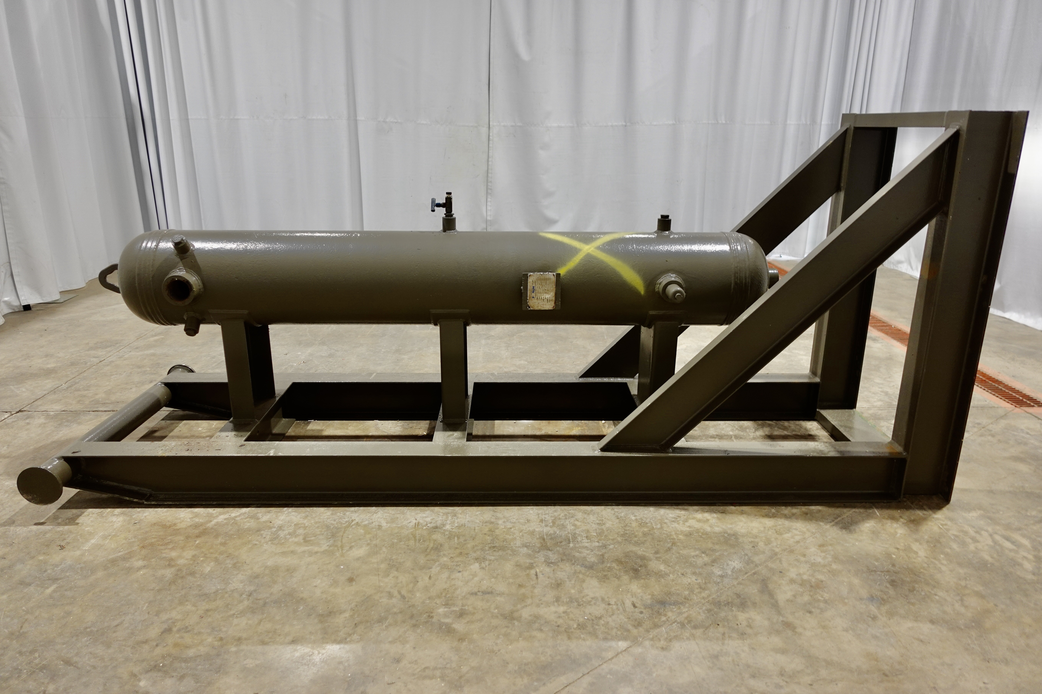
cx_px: 521
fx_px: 695
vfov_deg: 53.1
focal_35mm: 24
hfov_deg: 73.7
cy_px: 347
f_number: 1.8
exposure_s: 1/30
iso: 160
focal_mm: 9.4
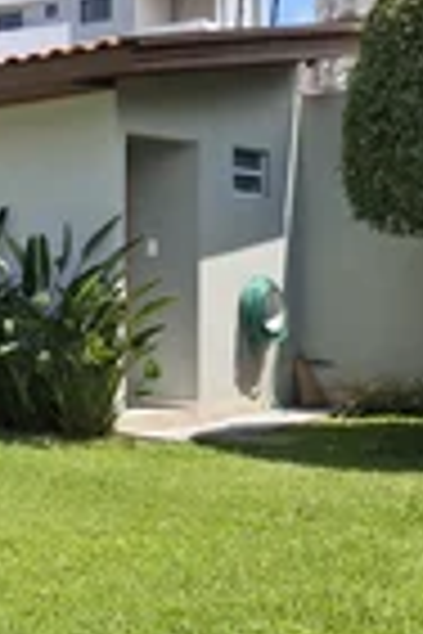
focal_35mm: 71
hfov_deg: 15.7
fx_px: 1251
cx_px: -392
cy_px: 290
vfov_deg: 28.4
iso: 32
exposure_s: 1/1862
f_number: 1.8
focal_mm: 4.69
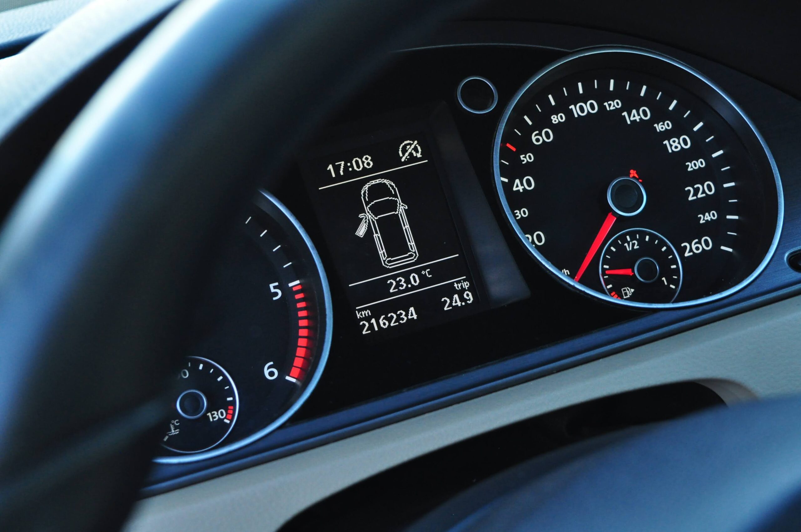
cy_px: 266
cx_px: 400
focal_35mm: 57
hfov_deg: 35.1
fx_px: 1267
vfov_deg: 23.7
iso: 1000
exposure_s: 1/80
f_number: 5.6
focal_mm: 38
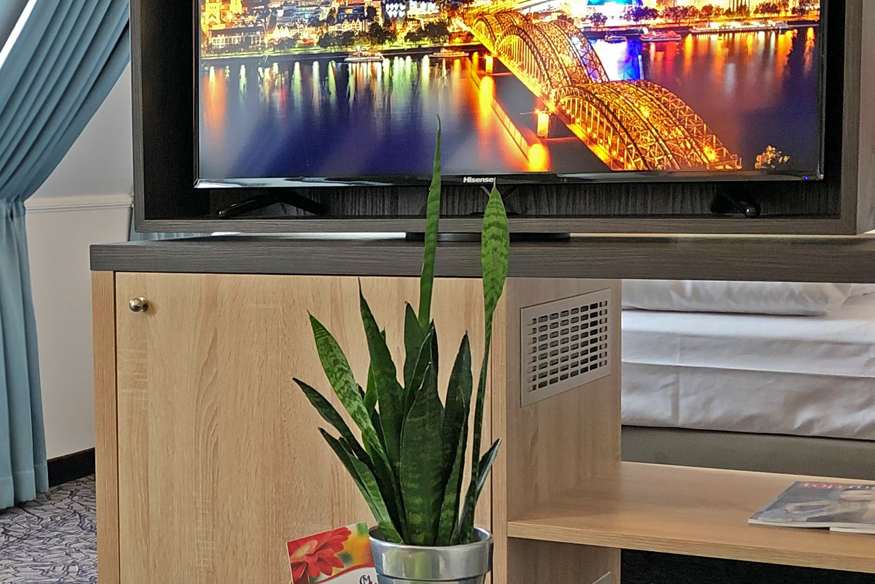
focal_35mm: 71
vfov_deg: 19.1
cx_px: 177
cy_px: 375
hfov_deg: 27.9
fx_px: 1726
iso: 40
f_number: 1.8
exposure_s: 1/17
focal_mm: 3.99
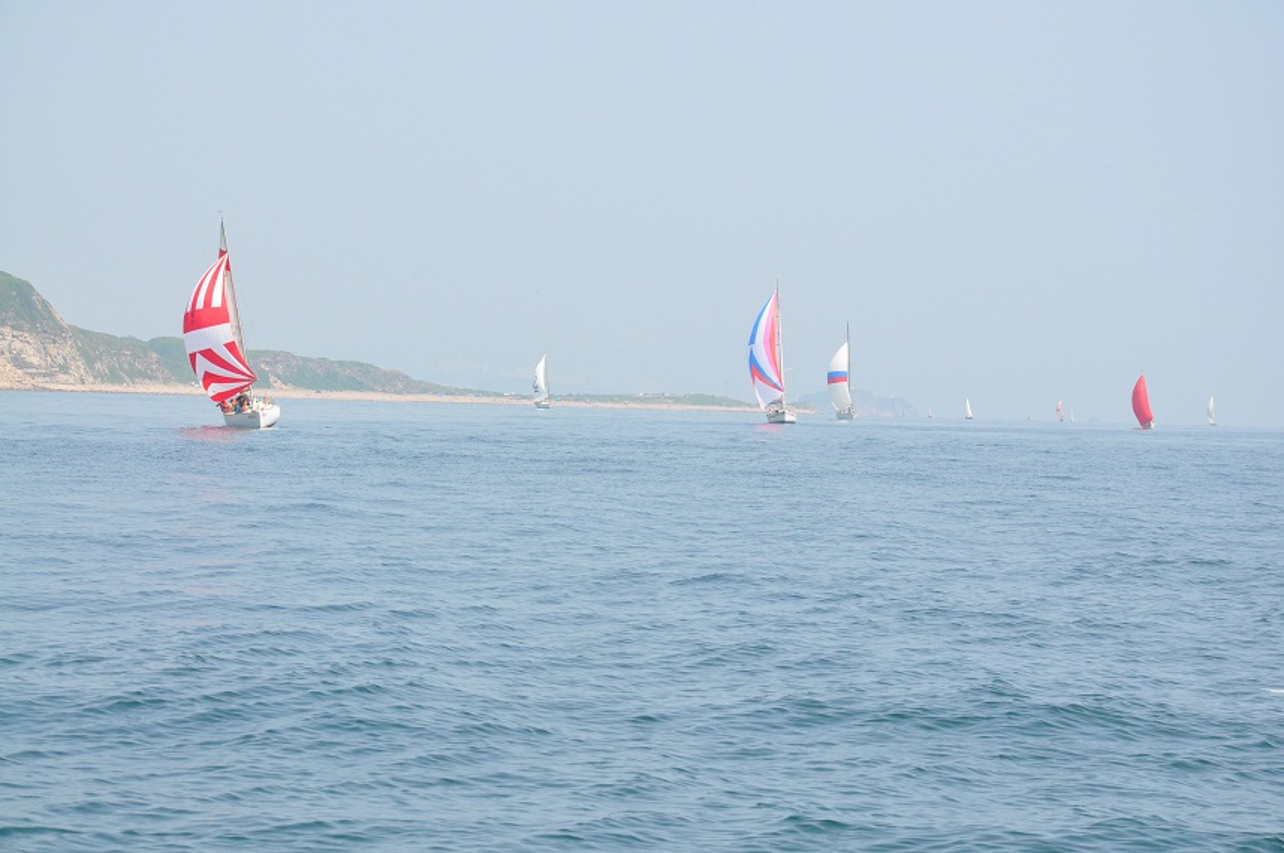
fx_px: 4008
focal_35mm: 112
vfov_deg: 12.1
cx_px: 642
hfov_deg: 18.2
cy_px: 426
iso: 400
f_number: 11
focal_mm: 75
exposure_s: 1/500
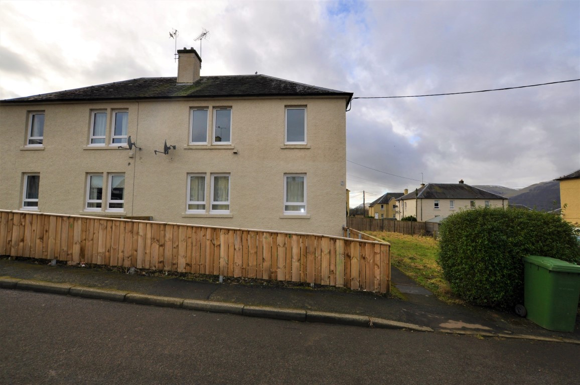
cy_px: 192
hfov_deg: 100.5
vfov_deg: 77.2
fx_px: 241
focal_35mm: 15
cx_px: 290
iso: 200
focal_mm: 10
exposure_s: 1/200
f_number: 9
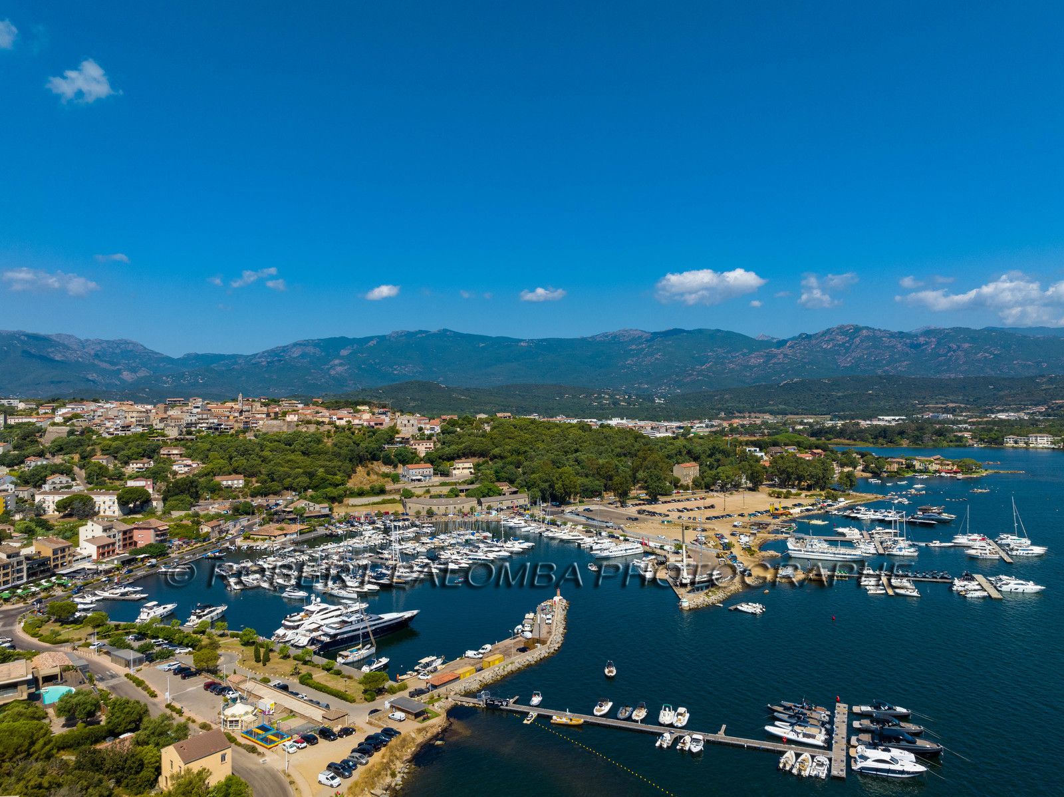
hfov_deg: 71.6
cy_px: 398
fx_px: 737
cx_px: 532
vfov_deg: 56.8
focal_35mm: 24
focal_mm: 12.3
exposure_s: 1/400
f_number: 8
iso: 100
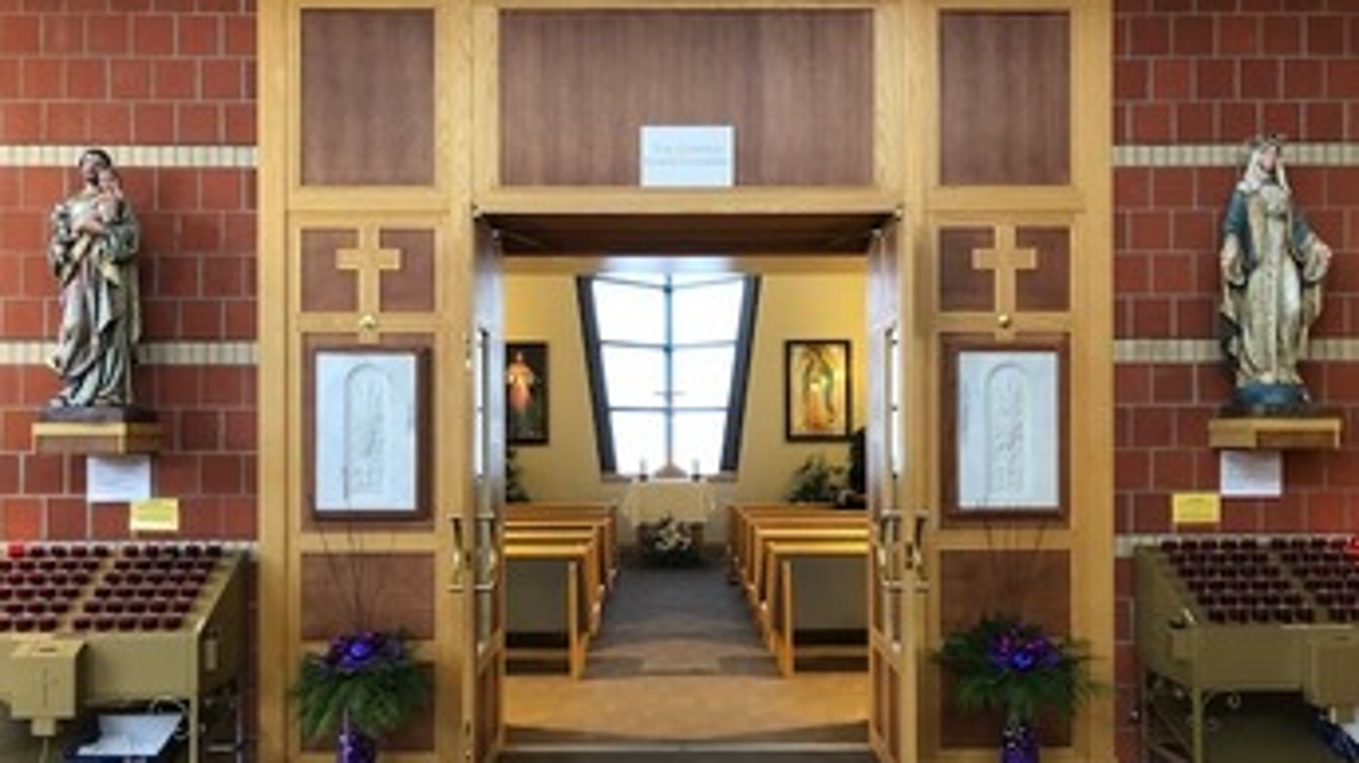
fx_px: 1116
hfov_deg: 62.7
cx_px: 674
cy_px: 443
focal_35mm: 31
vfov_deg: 37.6
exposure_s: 1/11
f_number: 1.8
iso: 100
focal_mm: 3.99
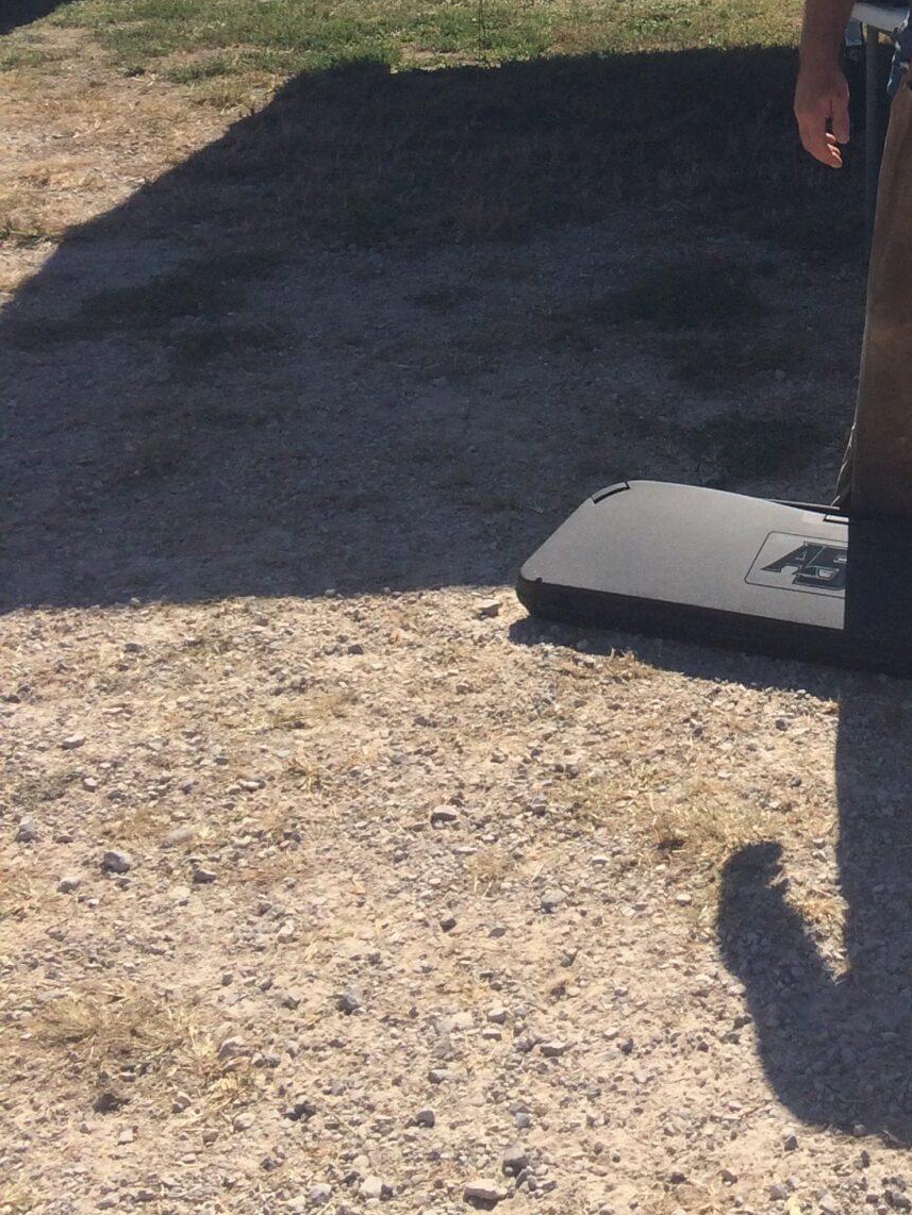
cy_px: -19
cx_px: 1021
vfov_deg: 27.9
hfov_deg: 21.4
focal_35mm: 65
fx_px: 2282
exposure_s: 1/2740
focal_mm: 4.15
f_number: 2.2
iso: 32
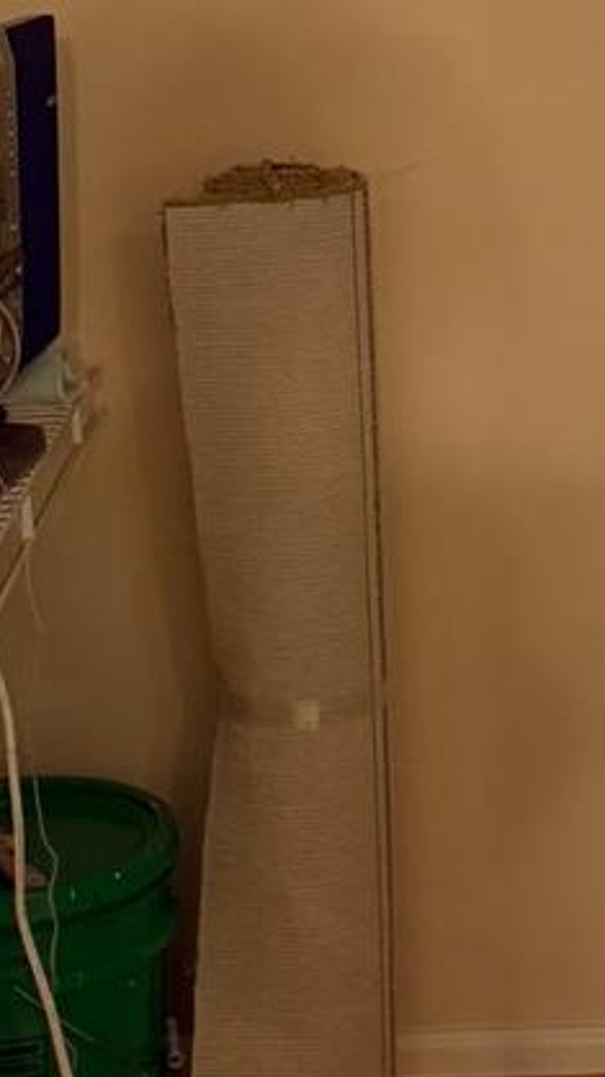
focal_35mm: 96
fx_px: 2739
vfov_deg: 22.0
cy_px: 247
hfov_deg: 12.5
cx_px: 566
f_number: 1.78
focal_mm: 6.76
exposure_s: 1/60
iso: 500
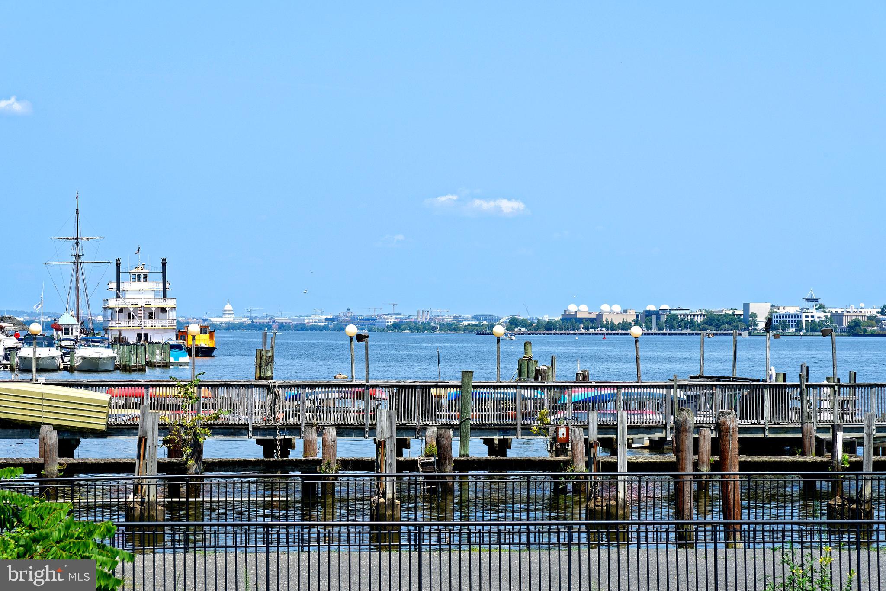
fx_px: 2954
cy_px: 296
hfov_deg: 17.1
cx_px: 443
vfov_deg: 11.4
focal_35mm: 120
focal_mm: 120
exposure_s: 1/320
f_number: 11
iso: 320
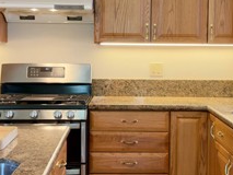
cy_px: 77
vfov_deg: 20.5
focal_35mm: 72
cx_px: 131
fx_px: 485
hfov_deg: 27.0
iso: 320
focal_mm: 6.76
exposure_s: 1/120
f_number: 1.78
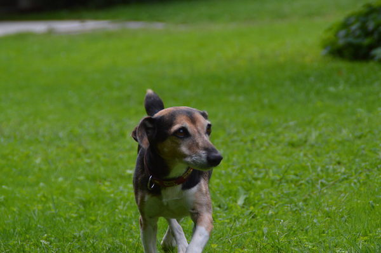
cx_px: 190
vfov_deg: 7.6
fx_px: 1902
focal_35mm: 180
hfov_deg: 11.4
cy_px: 126
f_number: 6
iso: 400
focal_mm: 120
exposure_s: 1/500
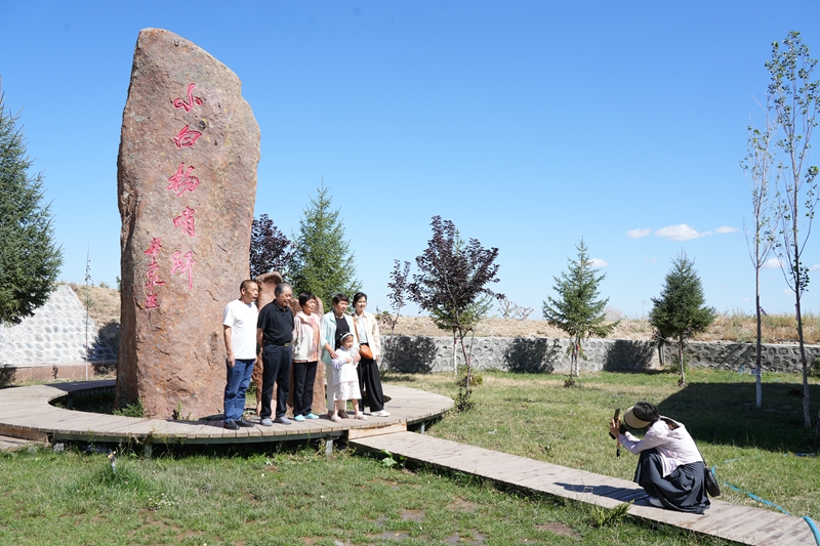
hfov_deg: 61.9
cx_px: 410
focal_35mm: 30
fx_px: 683
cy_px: 273
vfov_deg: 43.6
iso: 100
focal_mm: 30
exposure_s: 1/200
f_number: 8
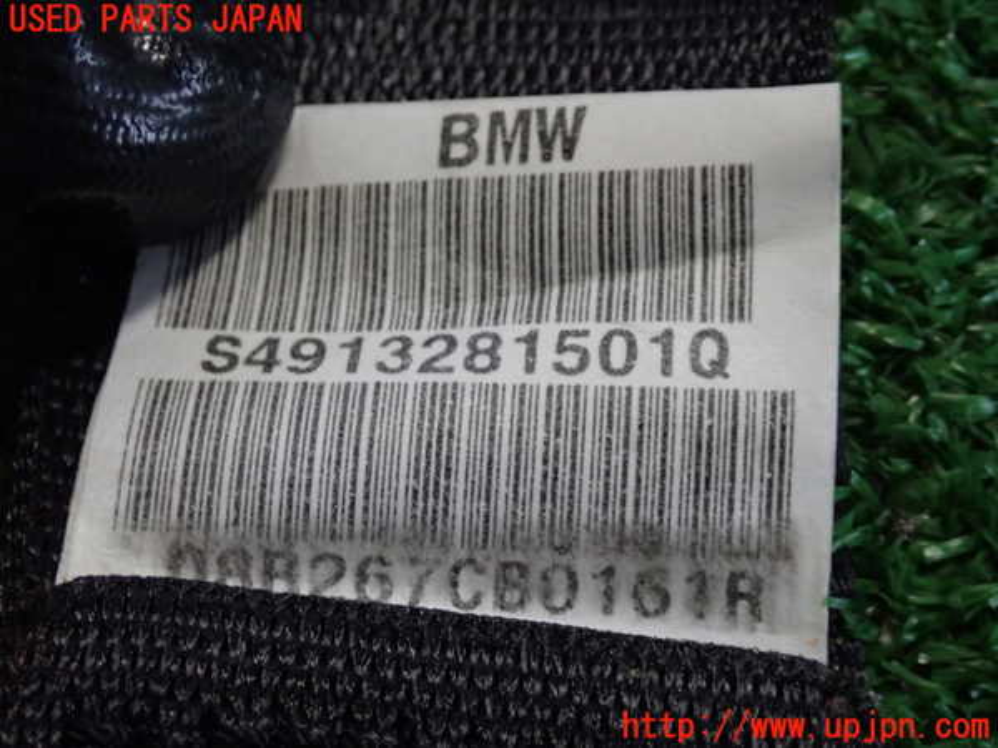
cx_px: 499
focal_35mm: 71
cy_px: 374
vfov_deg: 20.7
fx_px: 2047
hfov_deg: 27.4
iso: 800
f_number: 3.9
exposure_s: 1/40
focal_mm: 12.73
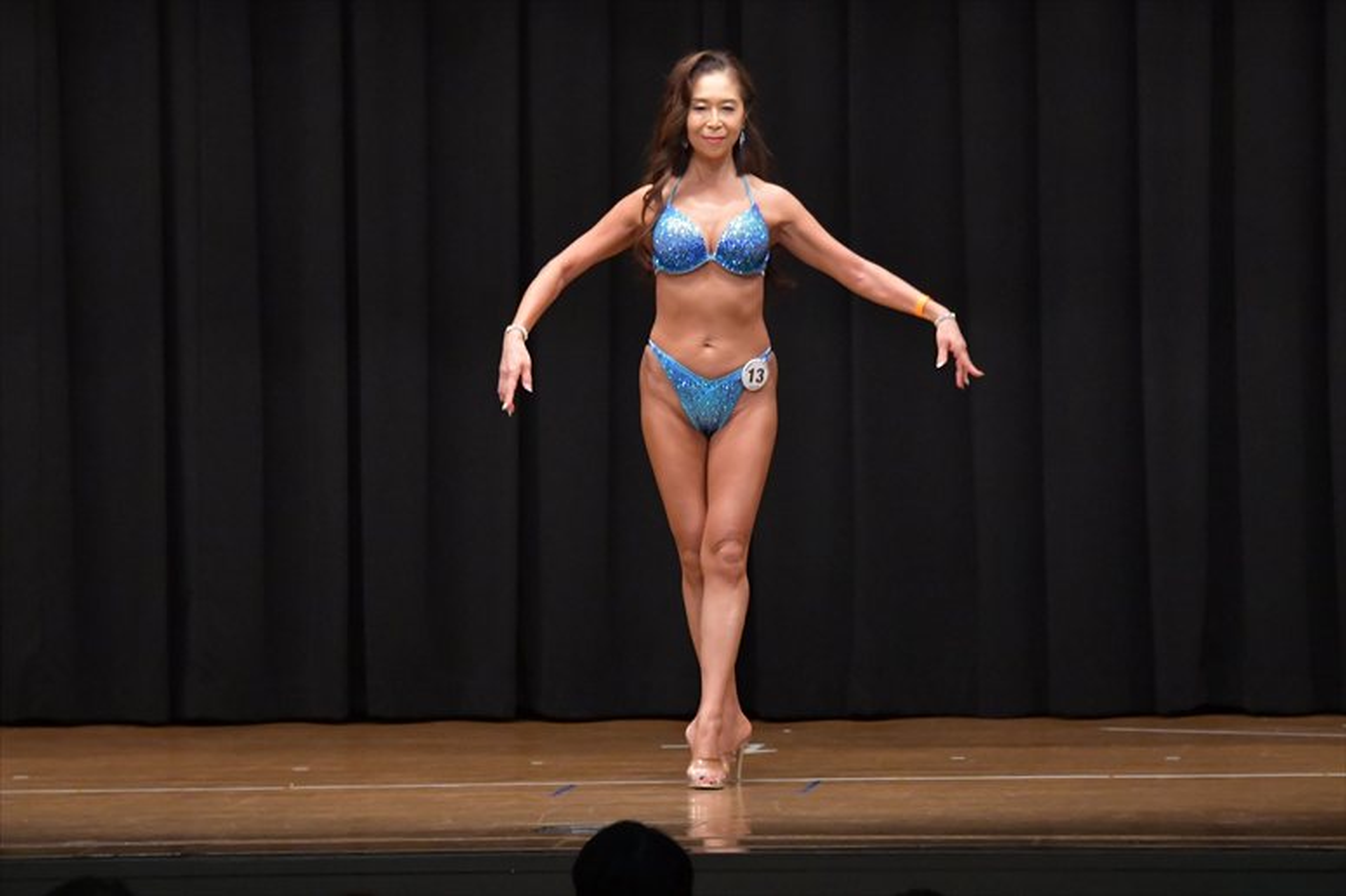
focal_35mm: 217
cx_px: 673
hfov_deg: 9.5
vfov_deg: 6.3
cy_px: 448
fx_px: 8110
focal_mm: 145
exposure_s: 1/400
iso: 6400
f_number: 5.6
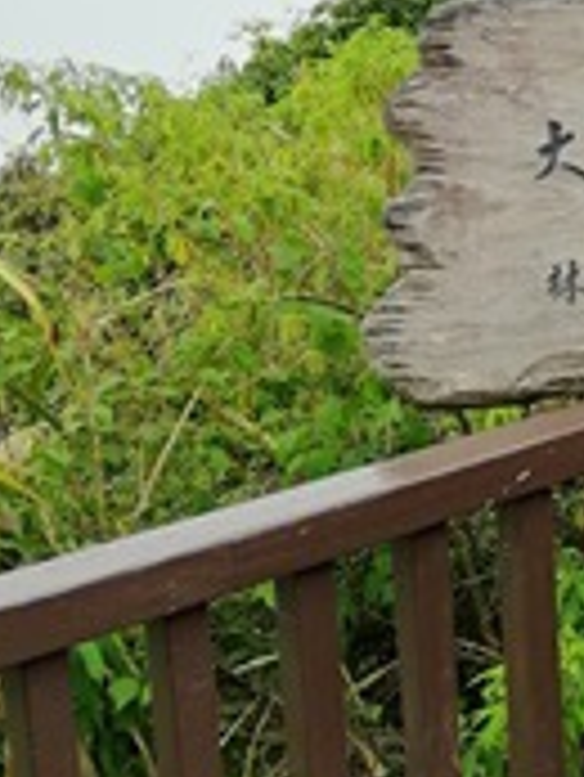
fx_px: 2022
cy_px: 166
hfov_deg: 14.7
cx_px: 988
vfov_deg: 21.5
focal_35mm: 90
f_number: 2.2
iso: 50
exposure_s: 1/516
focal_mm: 3.81
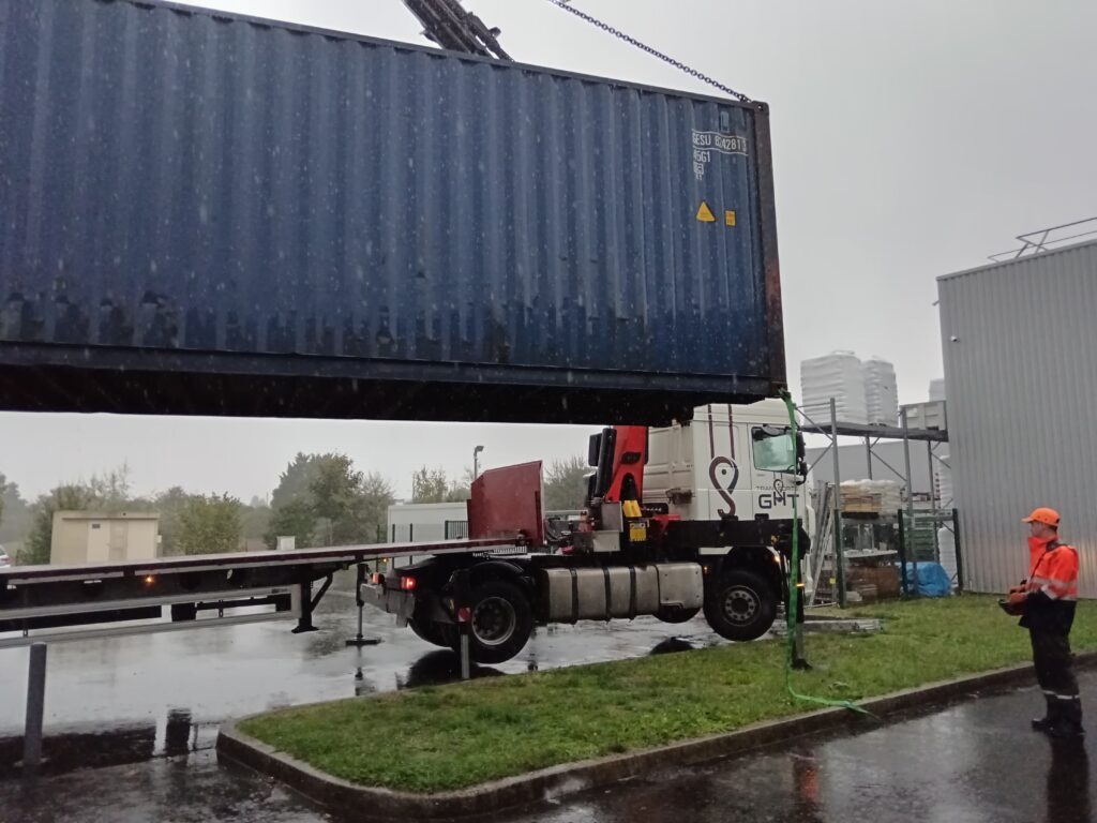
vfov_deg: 51.4
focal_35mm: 27
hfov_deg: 65.3
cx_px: 548
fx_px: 856
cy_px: 412
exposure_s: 1/900
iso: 1808
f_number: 1.9
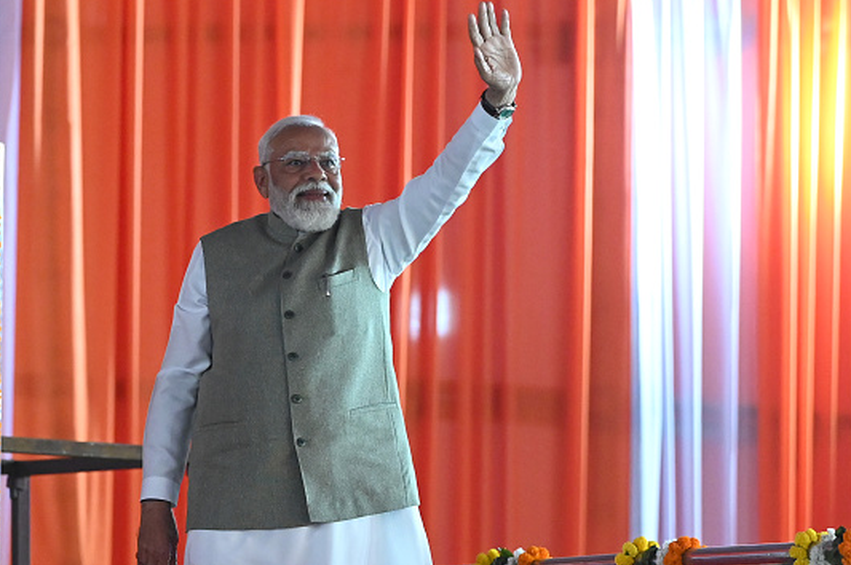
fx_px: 5265
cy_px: 291
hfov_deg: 9.2
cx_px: 437
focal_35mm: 223
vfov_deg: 6.1
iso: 4000
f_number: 4
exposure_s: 1/800
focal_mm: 200
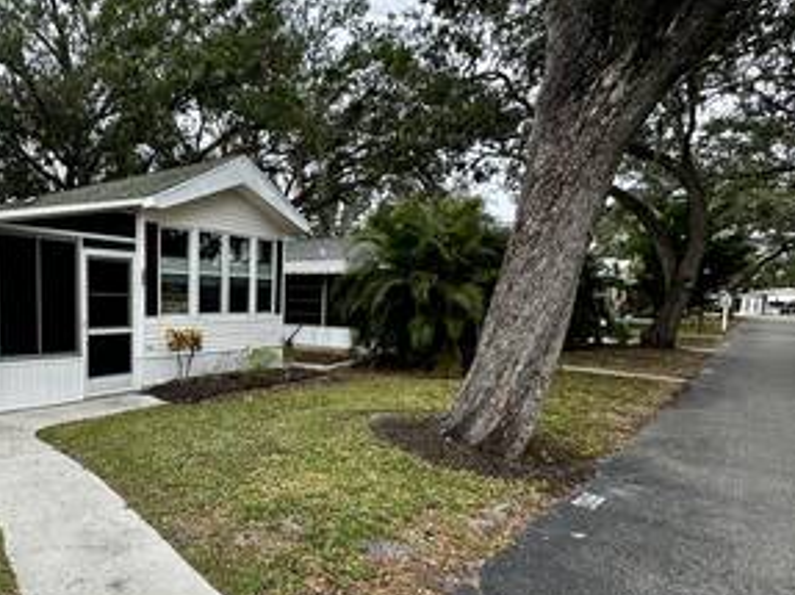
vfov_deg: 54.3
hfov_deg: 65.9
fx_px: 574
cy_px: 368
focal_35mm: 25
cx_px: 216
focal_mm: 2.22
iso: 40
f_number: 2.2
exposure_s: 1/409
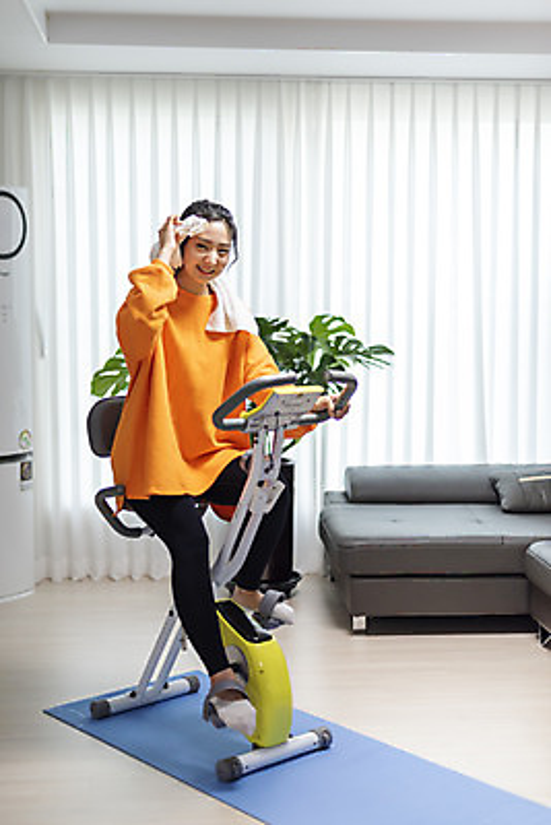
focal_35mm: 50
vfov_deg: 39.6
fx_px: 1147
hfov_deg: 27.0
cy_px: 412
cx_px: 276
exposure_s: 1/400
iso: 500
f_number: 1.6
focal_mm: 50
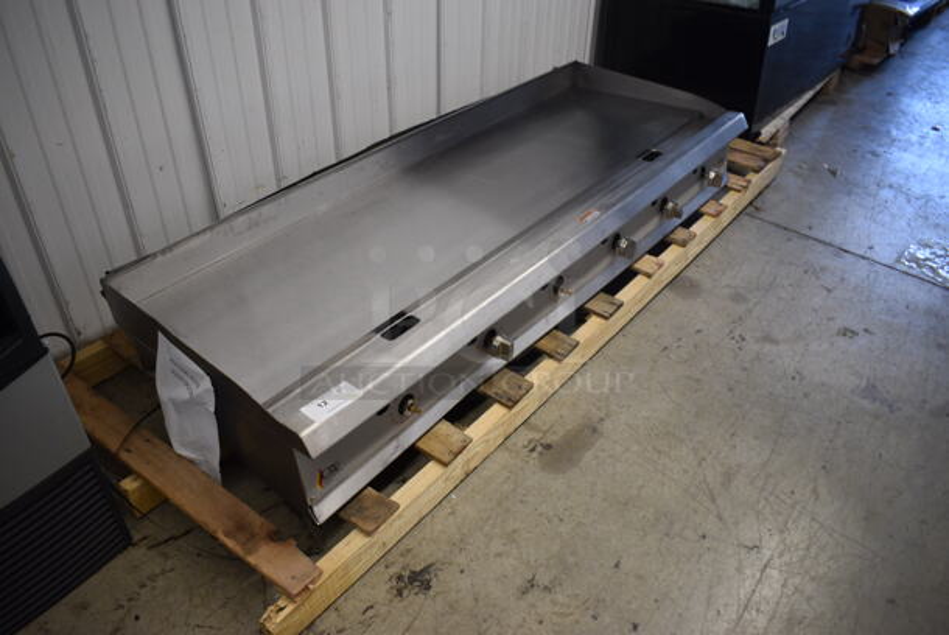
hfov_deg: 67.3
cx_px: 474
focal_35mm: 27
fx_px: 712
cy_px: 318
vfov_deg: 48.0
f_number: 3.5
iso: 800
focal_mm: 18
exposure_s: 1/160
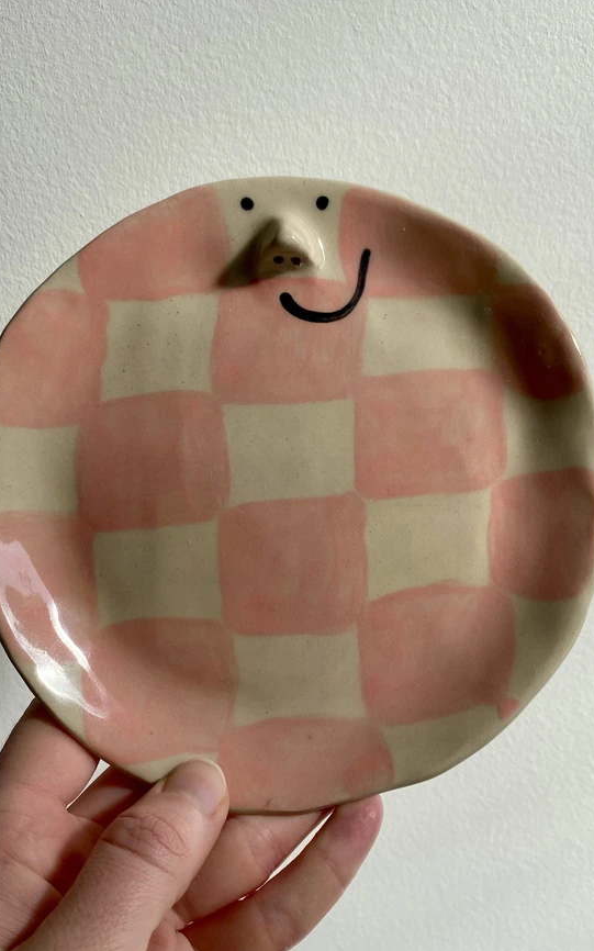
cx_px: 284
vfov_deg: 66.5
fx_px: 725
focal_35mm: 28
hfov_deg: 44.5
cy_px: 480
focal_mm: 4.25
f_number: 1.8
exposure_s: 1/1157
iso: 32
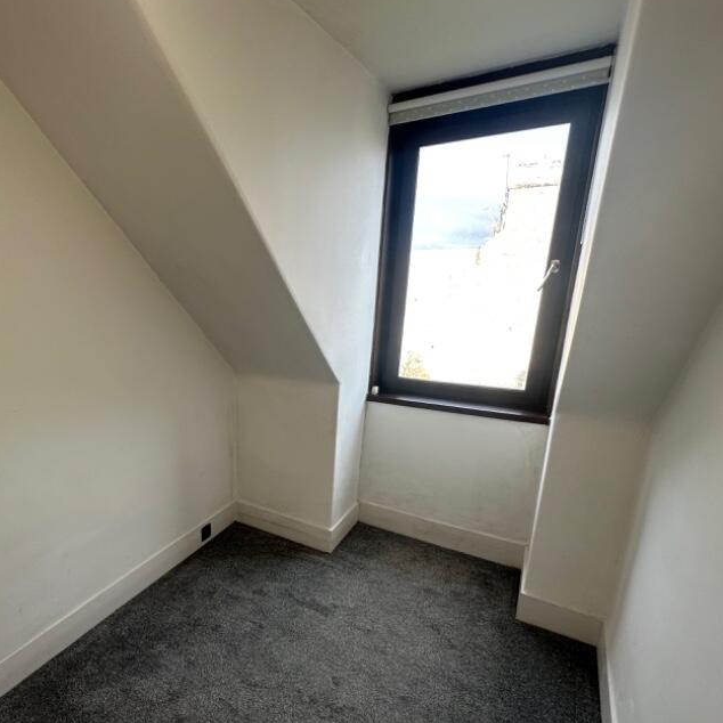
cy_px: 405
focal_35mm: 20
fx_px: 473
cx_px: 214
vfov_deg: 74.5
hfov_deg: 71.5
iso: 50
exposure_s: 1/99
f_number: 2.2
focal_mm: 2.22
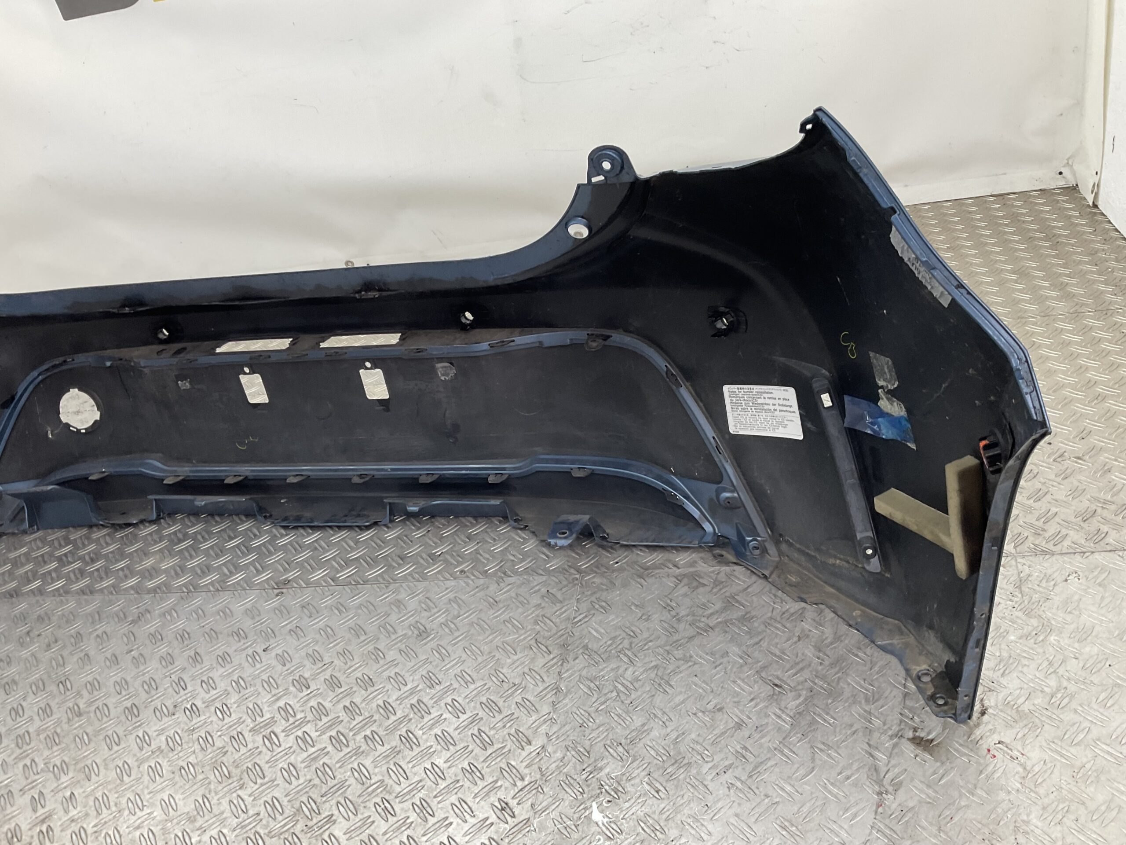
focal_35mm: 29
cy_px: 422
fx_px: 943
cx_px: 563
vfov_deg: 48.2
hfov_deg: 61.7
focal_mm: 3
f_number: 1.8
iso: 40
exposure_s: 1/120
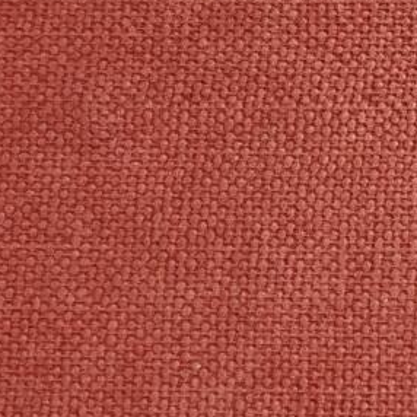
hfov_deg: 12.8
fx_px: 1745
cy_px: -131
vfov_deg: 13.1
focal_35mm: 128
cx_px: 672
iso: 100
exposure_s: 1/100
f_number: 1.6
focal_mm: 6.06
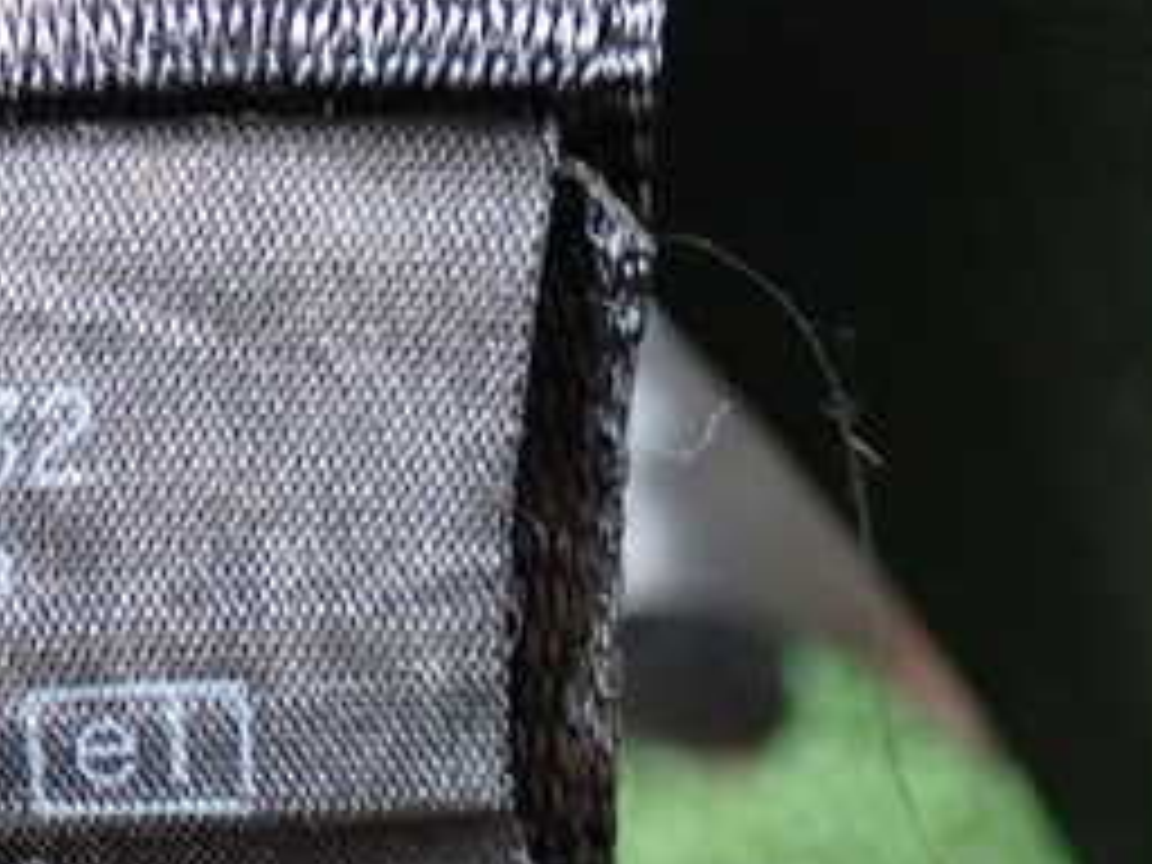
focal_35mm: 96
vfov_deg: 15.3
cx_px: -99
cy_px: 670
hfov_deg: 19.6
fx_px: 3195
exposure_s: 1/40
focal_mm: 7.31
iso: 640
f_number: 2.8
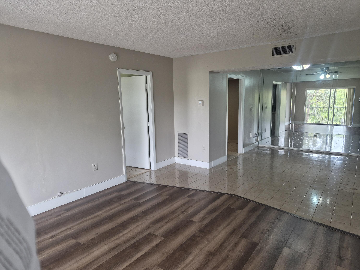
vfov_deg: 58.9
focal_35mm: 23
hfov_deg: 73.9
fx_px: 239
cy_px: 135
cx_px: 180
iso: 100
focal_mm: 5.4
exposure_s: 1/120
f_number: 1.8
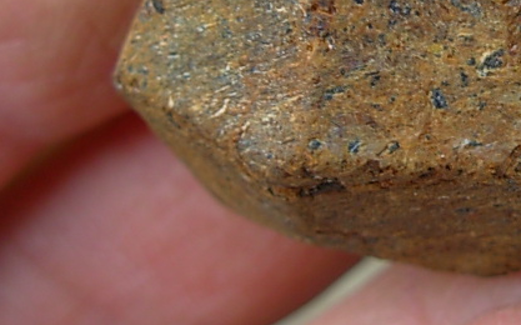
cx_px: 452
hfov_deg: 20.6
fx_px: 1405
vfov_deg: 13.1
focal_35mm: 99
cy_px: 16
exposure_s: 1/64
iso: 50
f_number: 2.9
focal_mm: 6.3
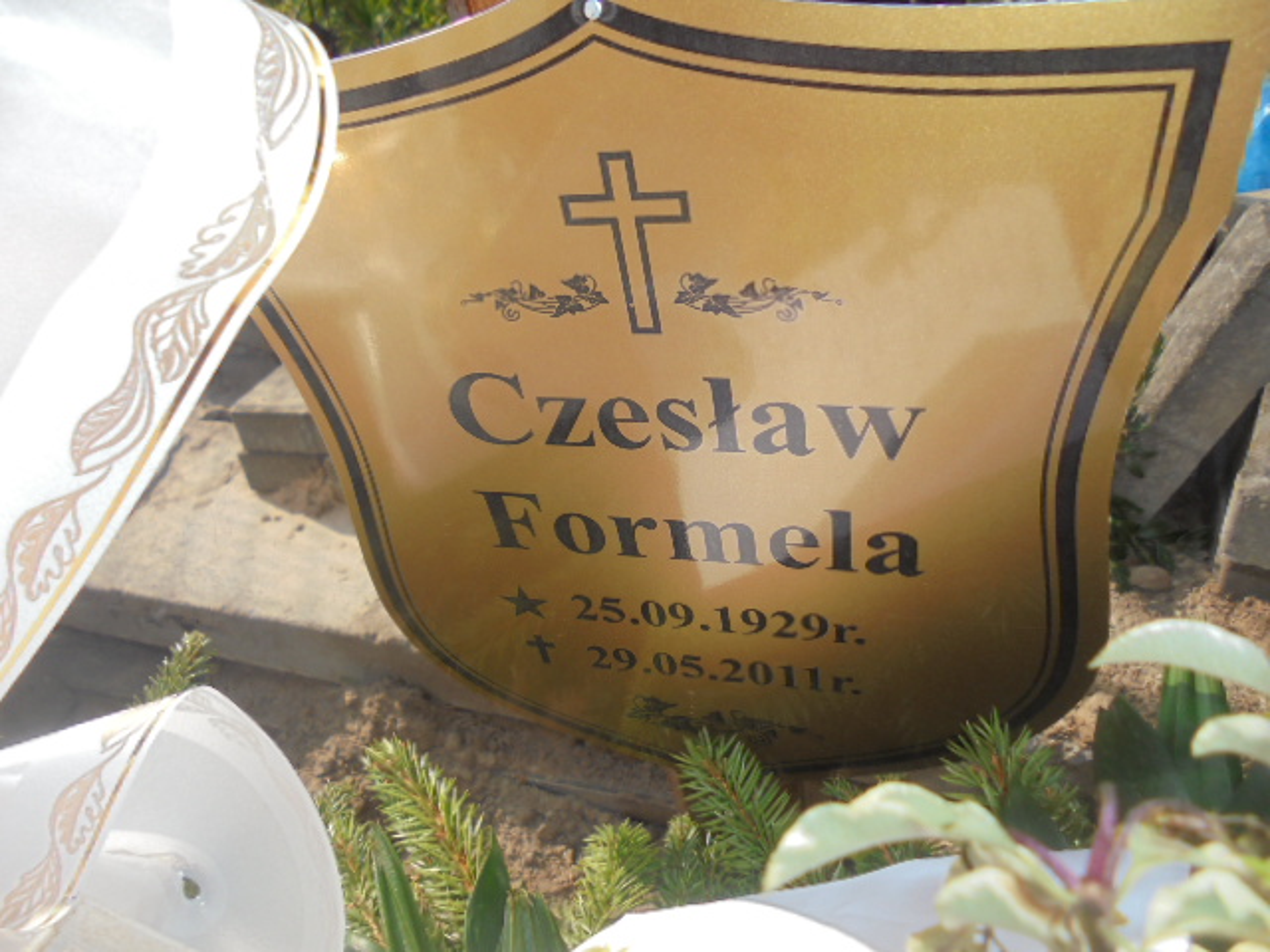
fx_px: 954
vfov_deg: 53.1
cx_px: 635
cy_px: 476
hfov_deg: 67.3
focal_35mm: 26
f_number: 3.5
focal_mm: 4.6
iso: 100
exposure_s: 1/640
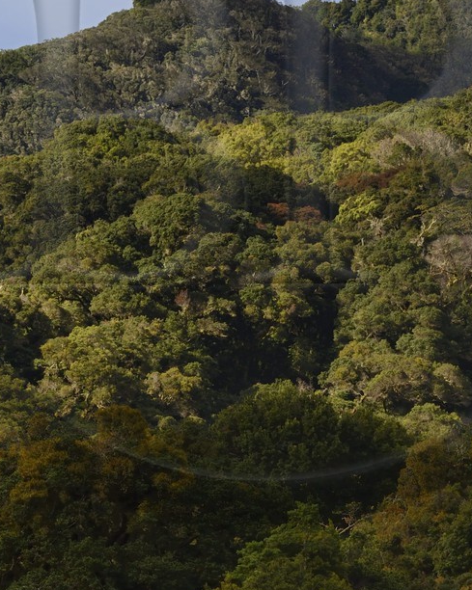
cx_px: 264
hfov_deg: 3.3
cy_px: 127
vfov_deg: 4.2
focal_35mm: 466
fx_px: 8143
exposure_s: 1/200
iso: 400
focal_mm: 190
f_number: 13
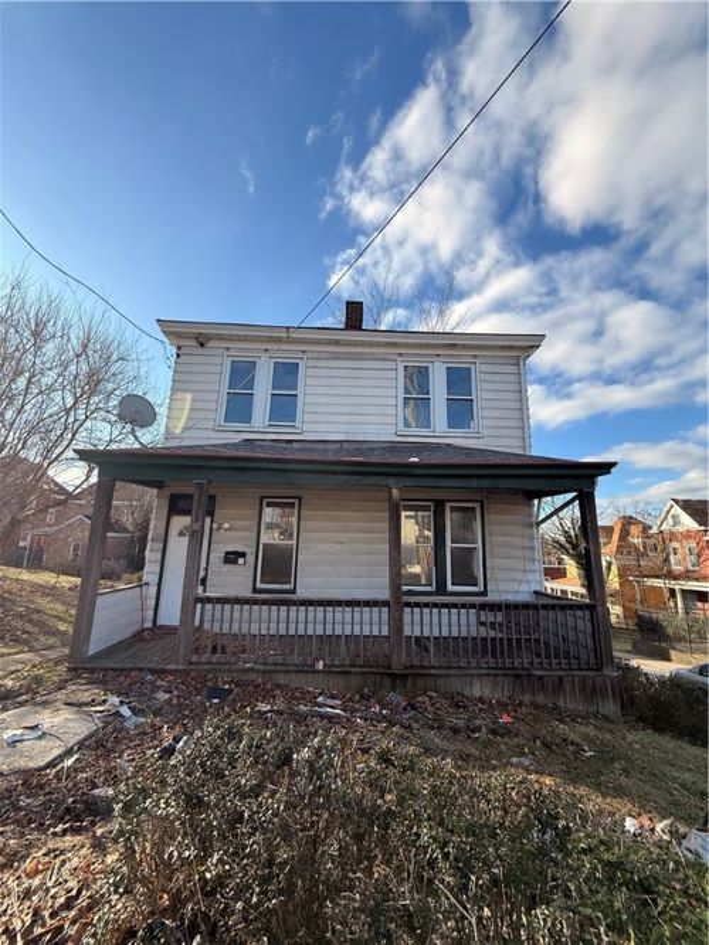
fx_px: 382
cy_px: 472
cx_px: 354
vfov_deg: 102.1
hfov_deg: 85.7
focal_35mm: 14
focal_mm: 2.22
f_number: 2.2
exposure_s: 1/742
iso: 50
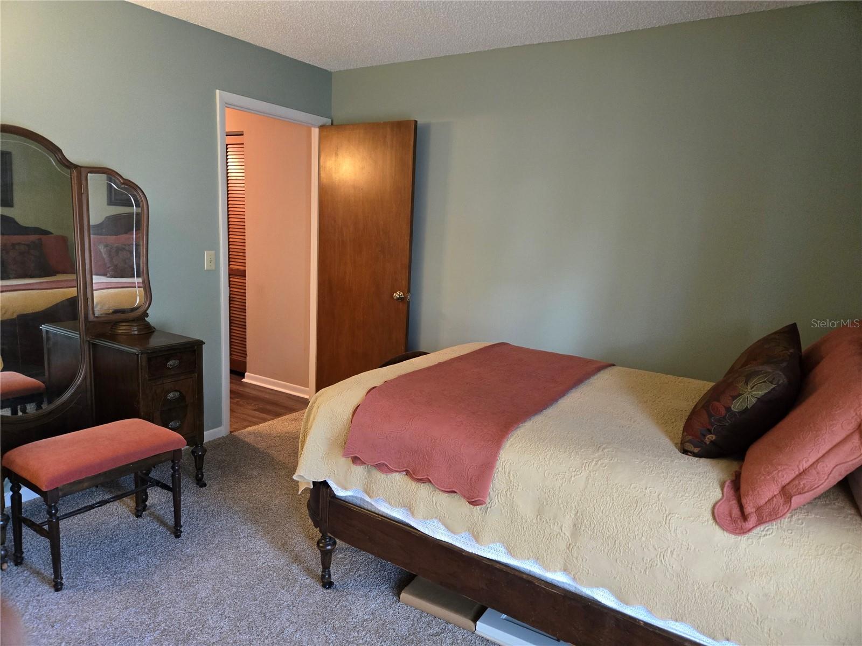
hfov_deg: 73.9
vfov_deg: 58.9
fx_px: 573
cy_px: 323
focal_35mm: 23
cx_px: 431
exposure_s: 1/60
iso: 800
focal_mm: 5.4
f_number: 1.8
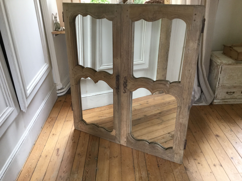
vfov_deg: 45.4
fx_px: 217
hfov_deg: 58.4
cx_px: 121
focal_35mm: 31
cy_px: 90
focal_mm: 3.3
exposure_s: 1/33
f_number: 2.4
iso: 80
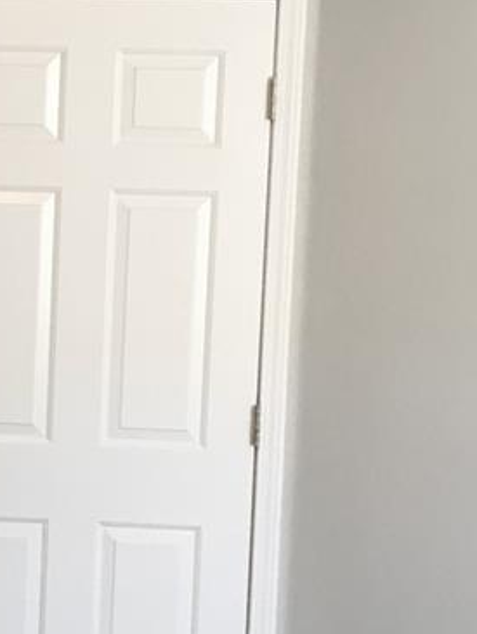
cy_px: 343
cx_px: -156
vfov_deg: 20.6
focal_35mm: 95
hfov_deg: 14.8
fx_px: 1743
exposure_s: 1/33
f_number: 2.2
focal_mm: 4.15
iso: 64
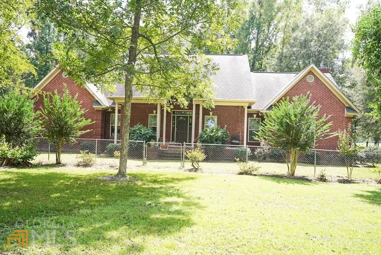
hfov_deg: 60.3
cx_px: 190
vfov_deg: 42.4
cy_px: 128
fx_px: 328
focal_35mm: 31
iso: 100
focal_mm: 31
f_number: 7.1
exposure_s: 1/60
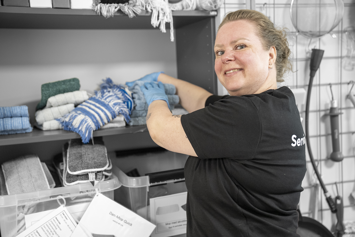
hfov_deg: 47.4
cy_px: 118
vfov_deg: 32.7
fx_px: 405
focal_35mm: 41
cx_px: 178
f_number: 2.8
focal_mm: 41
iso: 1000
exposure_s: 1/50
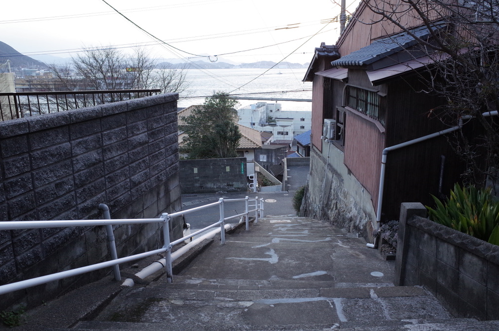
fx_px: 415
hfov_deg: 62.0
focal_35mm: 30
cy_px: 173
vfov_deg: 43.4
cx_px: 257
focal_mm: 18.3
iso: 800
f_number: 4.5
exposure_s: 1/125
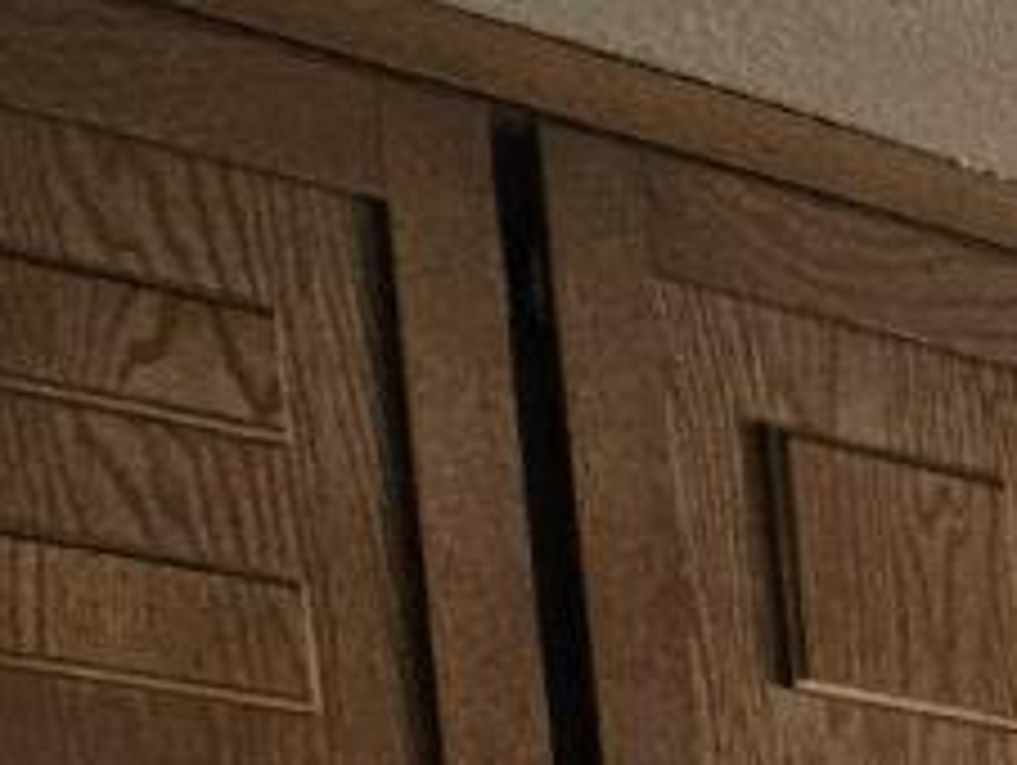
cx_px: 3366
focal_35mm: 159
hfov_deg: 9.1
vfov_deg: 8.2
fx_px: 4676
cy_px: 2167
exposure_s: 1/180
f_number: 1.8
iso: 160
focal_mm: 5
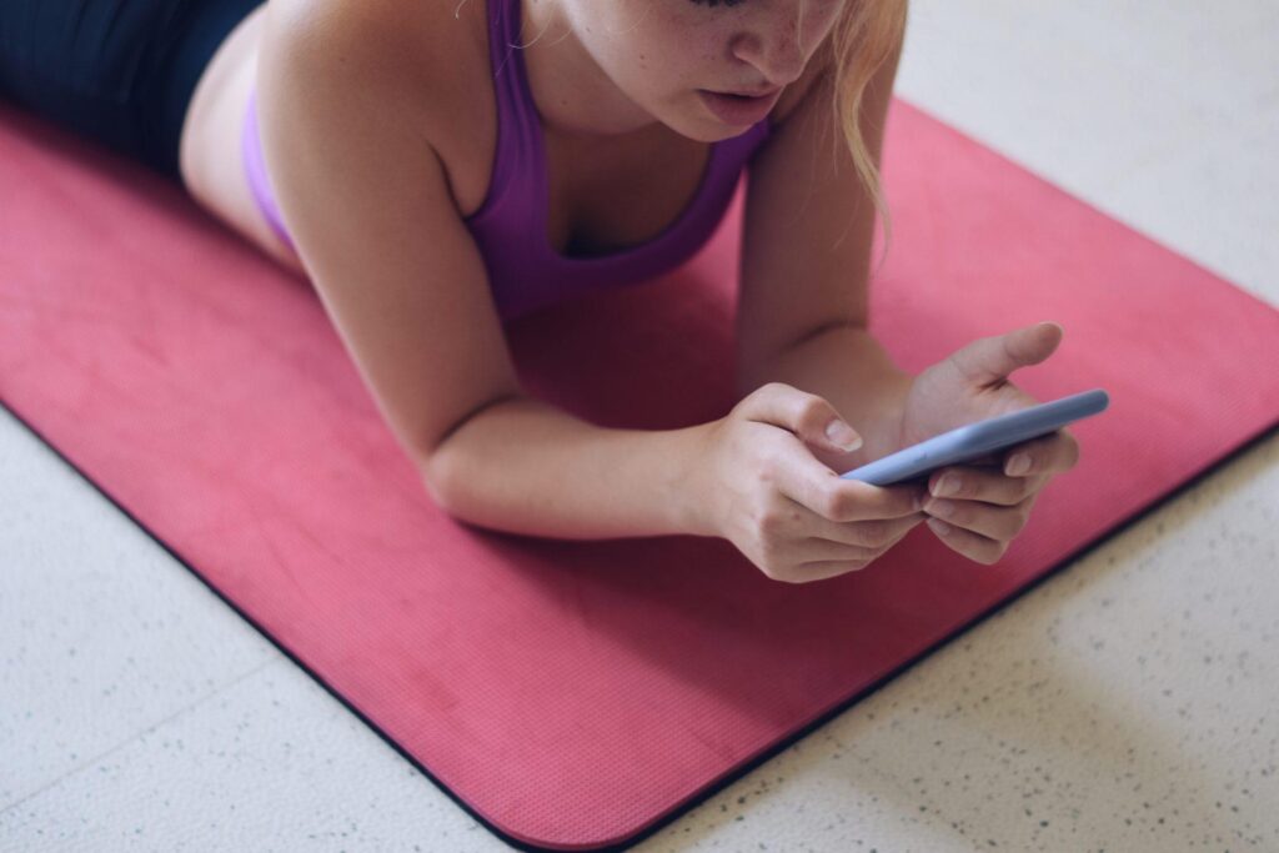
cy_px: 426
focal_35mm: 75
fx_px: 2665
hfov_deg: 27.0
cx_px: 640
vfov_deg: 18.2
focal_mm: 50
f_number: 1.8
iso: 320
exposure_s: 1/250
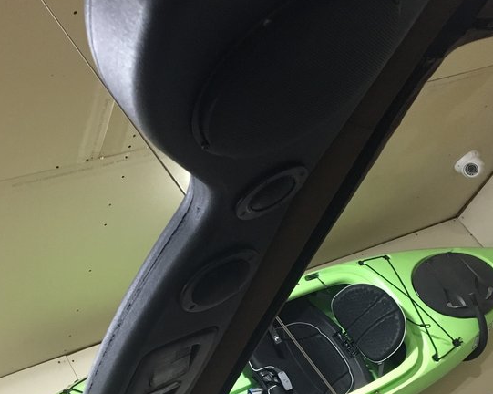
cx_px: 203
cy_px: 254
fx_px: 802
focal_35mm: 55
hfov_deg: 34.1
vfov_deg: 27.5
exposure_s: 1/15
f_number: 2.2
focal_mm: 4.15
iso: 200
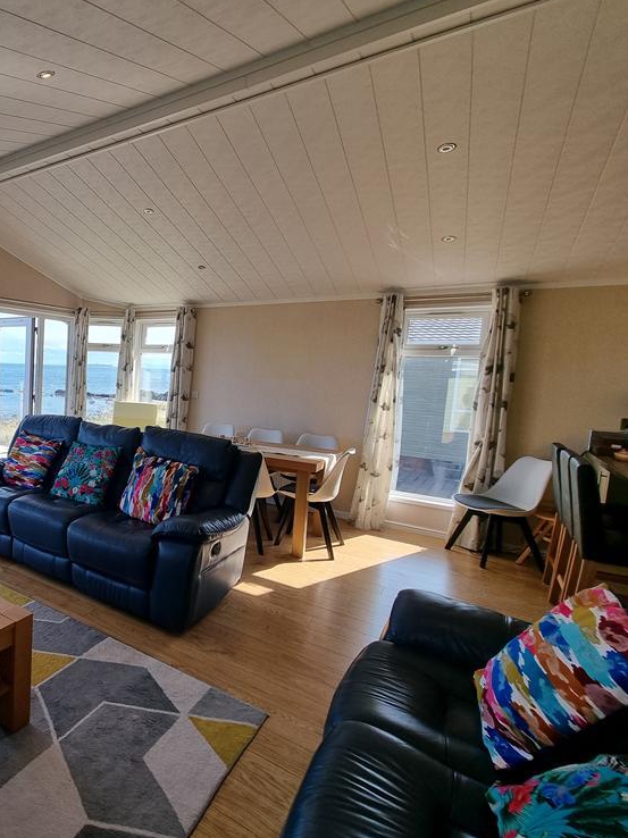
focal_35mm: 18
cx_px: 51
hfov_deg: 59.6
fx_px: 436
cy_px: 407
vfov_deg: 87.7
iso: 50
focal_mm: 2.2
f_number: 2.2
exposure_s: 1/422
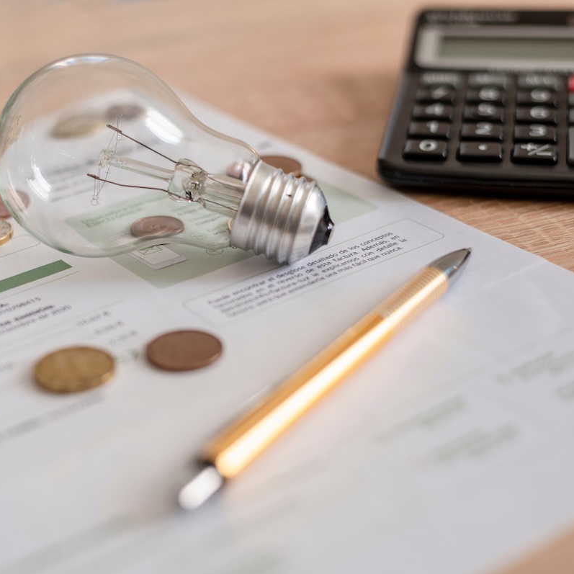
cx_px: 169
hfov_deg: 26.7
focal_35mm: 64
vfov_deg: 26.9
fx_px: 1201
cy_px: 288
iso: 100
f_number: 2.8
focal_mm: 50
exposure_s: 1/100
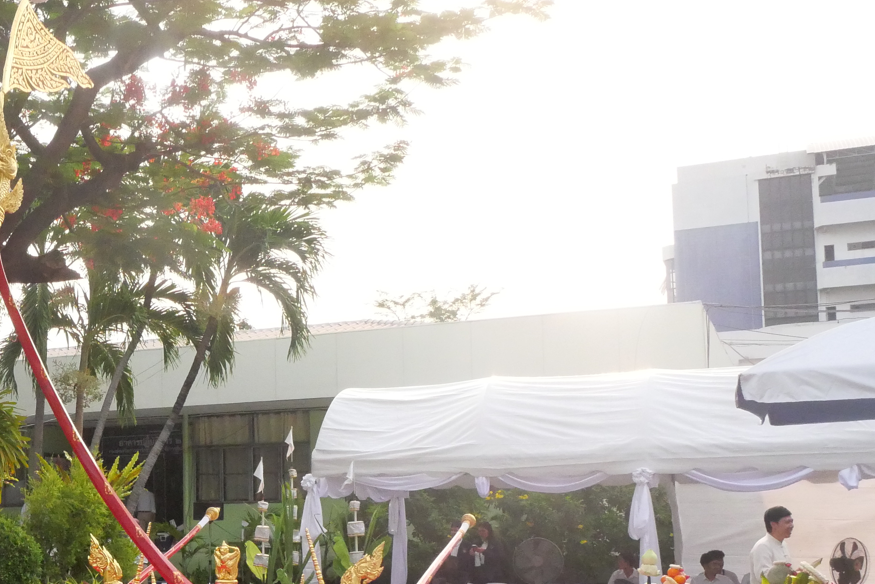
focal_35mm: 48
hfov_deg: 37.5
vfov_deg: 27.7
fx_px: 1167
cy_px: 444
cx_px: 35
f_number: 7.1
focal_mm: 12
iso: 4000
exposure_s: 1/4000
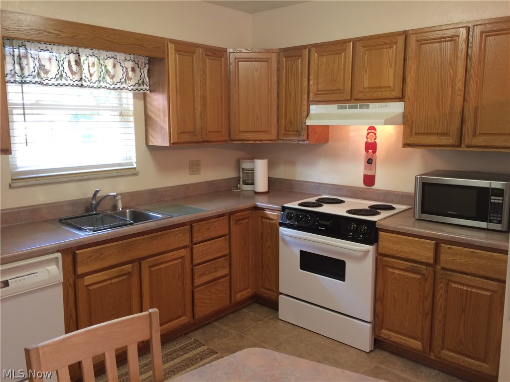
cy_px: 191
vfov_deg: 48.2
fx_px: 427
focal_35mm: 29
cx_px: 255
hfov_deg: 61.7
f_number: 2.2
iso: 160
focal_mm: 4.15
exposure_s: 1/30
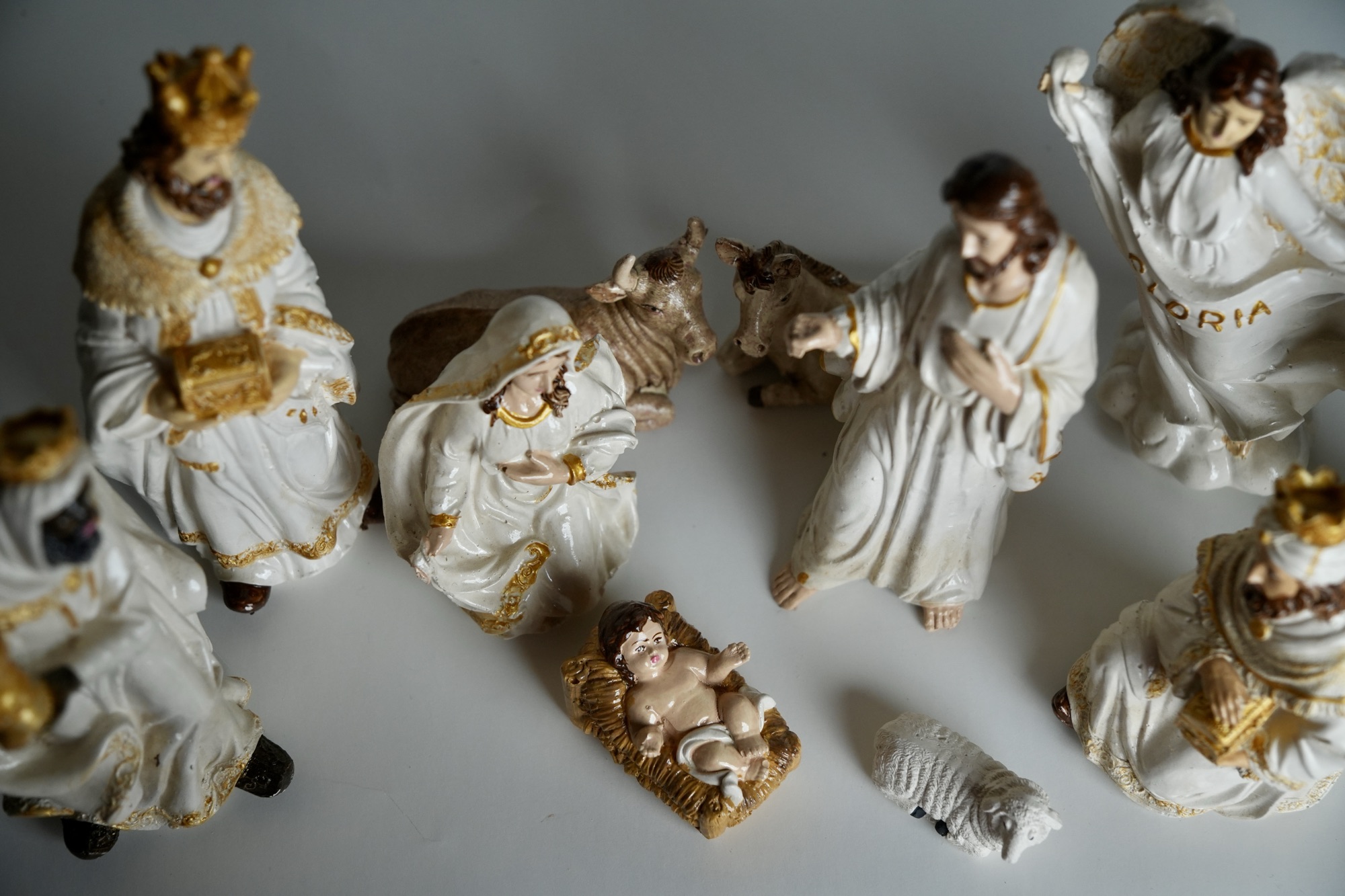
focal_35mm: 52
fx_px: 1961
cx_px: 672
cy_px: 448
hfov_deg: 37.9
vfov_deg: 25.7
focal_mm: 35
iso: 400
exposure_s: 1/1000
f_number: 2.8
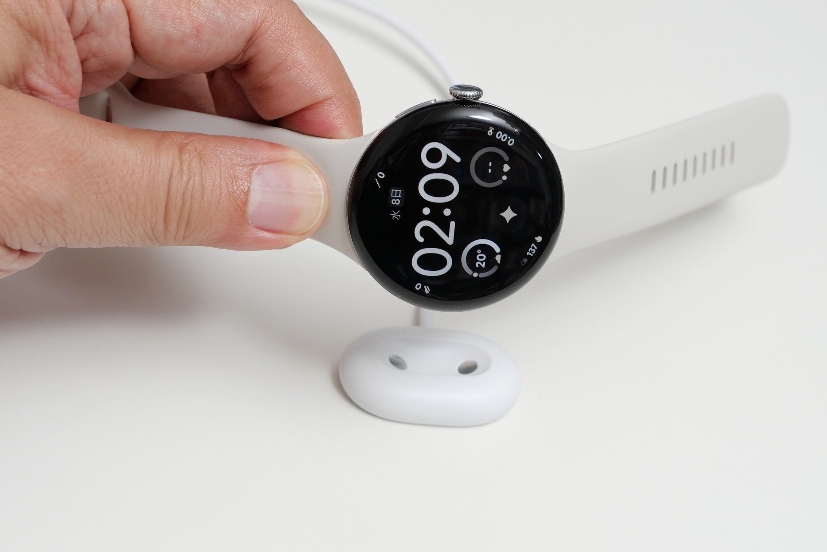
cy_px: 276
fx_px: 2182
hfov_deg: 21.5
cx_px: 414
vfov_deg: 14.4
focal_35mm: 95
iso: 400
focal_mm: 46
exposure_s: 1/30
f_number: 7.1
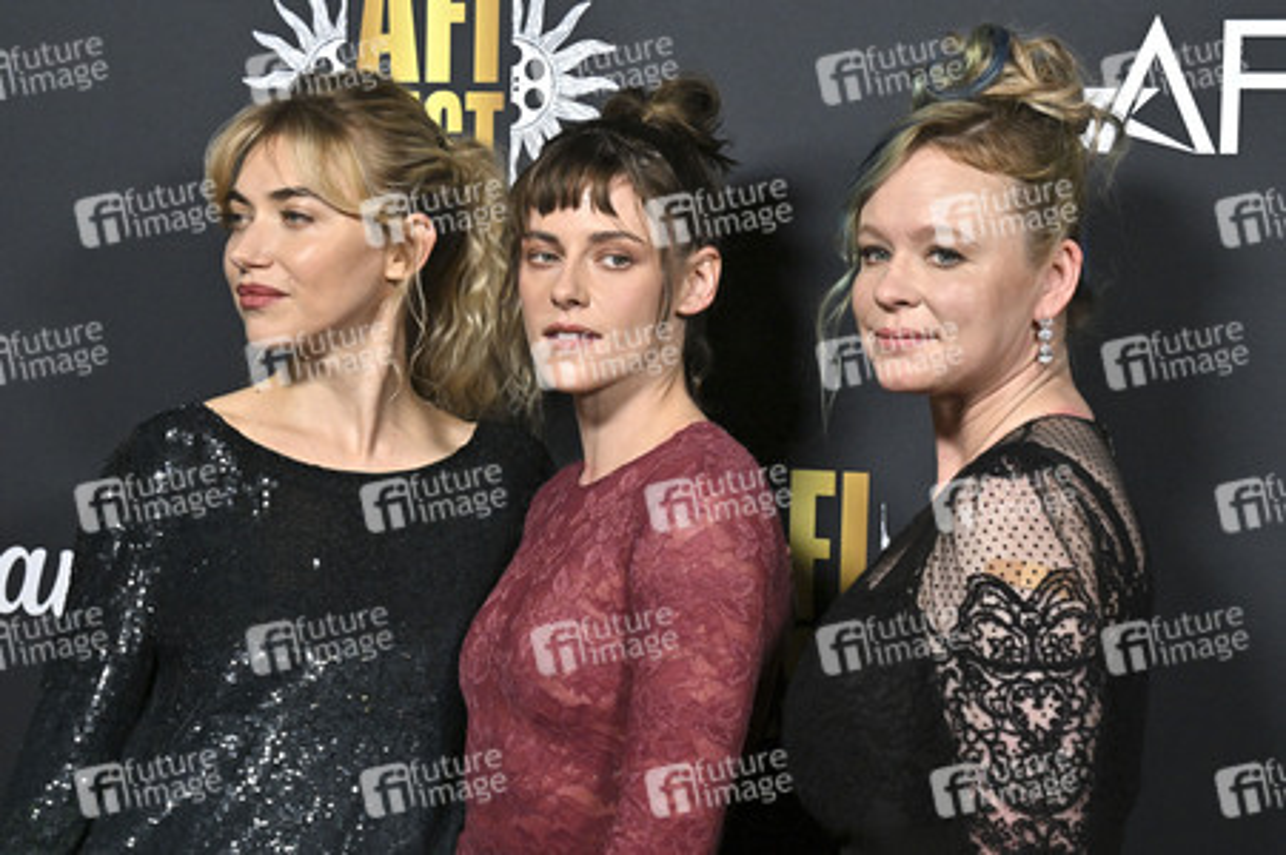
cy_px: 428
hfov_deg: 30.5
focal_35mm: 66
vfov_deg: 20.6
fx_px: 2356
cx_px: 643
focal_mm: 66
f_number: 6.3
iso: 2500
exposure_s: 1/320
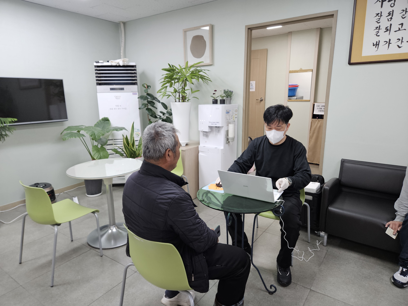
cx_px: 204
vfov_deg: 58.9
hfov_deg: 73.9
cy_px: 153
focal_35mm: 23
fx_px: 271
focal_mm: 5.4
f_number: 1.8
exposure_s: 1/120
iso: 200
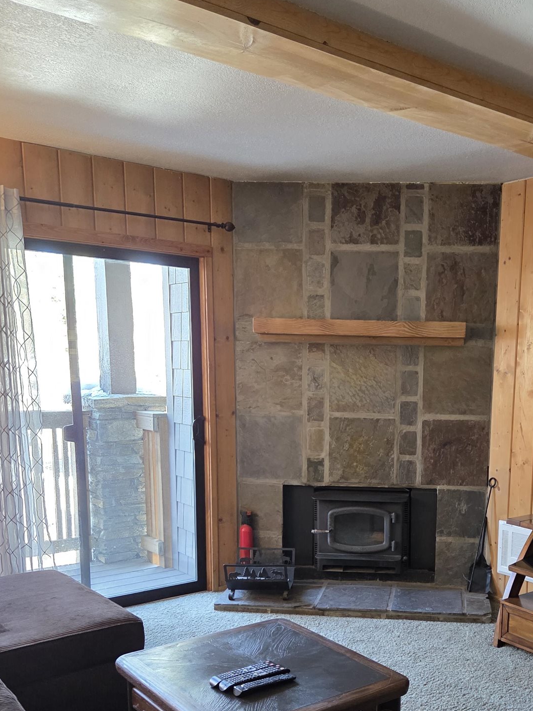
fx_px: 760
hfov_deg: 37.9
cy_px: 496
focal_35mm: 37
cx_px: 387
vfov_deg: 48.9
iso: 640
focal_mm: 5.4
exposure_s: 1/120
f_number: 1.8
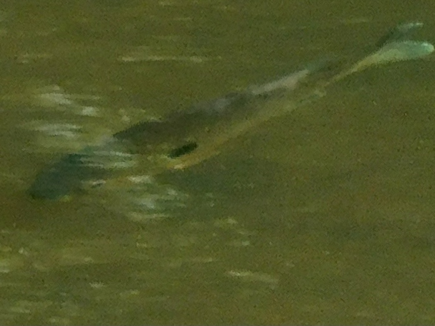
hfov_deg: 5.5
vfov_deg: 4.1
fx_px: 4522
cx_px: 218
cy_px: 163
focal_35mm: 360
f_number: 5.6
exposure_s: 1/250
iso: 140
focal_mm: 64.5
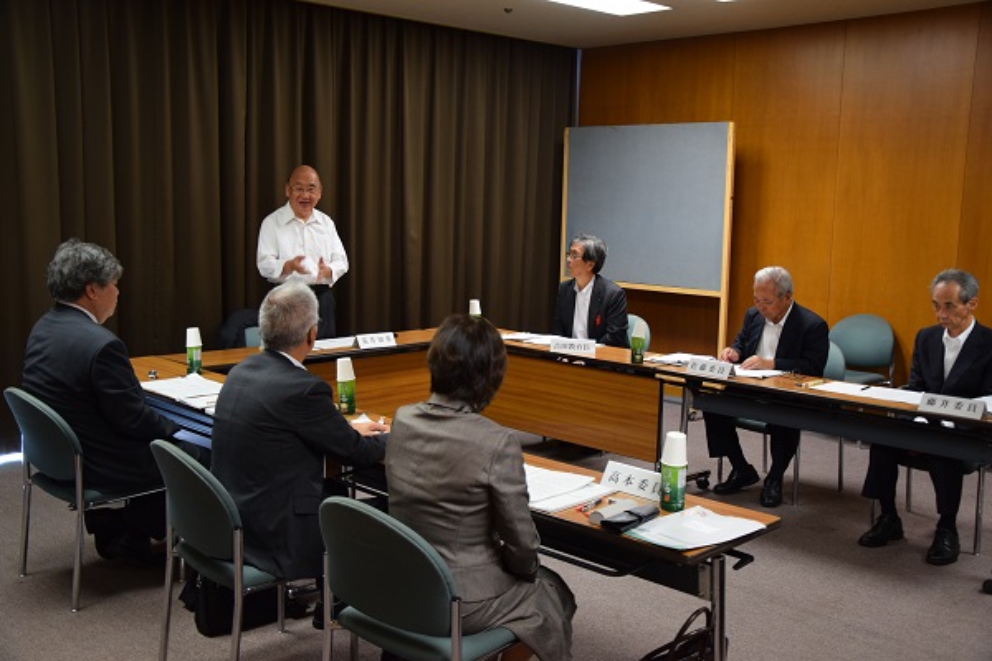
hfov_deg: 51.3
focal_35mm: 38
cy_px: 330
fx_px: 1033
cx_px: 496
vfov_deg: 35.5
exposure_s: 1/60
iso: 800
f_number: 4
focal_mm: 25
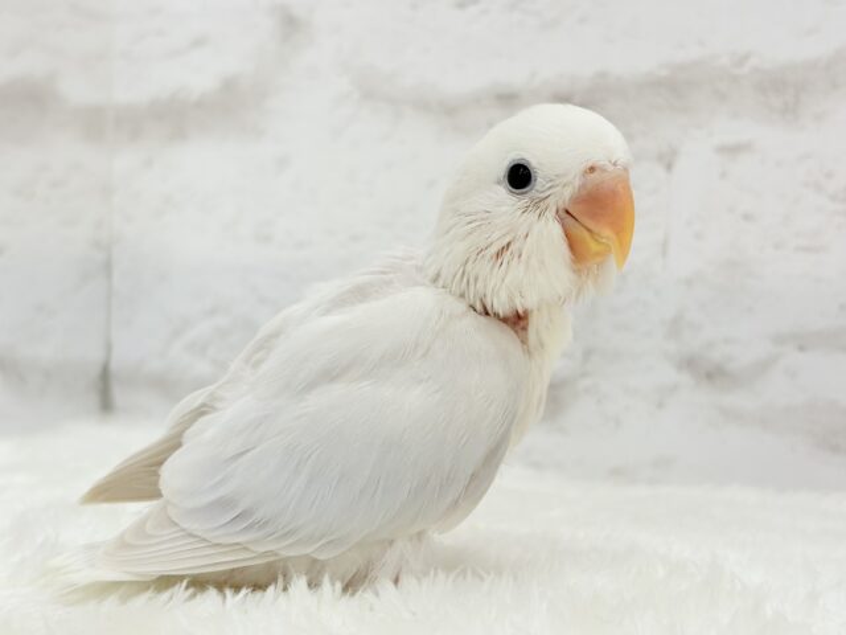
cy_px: 318
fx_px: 1271
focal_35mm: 52
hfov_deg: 36.8
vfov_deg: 28.0
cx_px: 423
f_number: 1.6
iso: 64
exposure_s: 1/100
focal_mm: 5.96
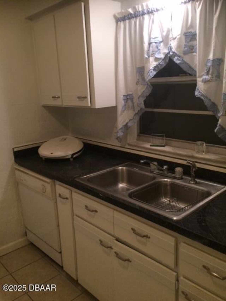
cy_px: 150
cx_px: 113
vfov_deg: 61.7
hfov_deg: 48.2
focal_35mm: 29
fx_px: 252
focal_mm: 4.15
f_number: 2.2
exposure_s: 1/30
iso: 200
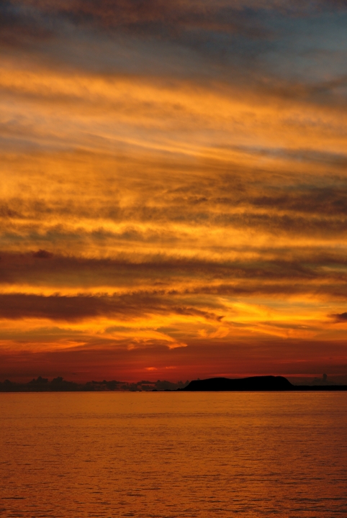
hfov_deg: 11.5
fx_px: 1730
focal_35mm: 120
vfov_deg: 17.0
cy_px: 259
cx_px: 174
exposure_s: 1/60
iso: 200
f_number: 8
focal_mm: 80
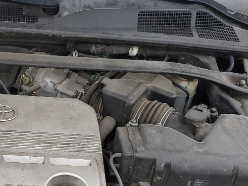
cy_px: 188
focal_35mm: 83
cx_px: 7
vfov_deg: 17.4
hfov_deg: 22.7
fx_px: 595
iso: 50
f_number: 1.5
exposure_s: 1/556
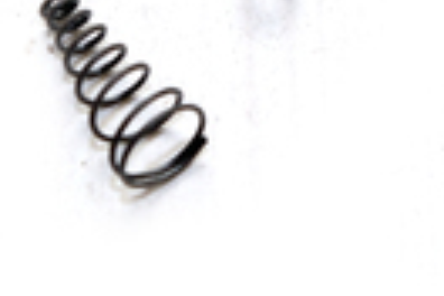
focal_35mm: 295
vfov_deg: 4.6
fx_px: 3638
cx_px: 468
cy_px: -222
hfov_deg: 7.0
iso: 400
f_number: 5
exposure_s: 1/125
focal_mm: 78
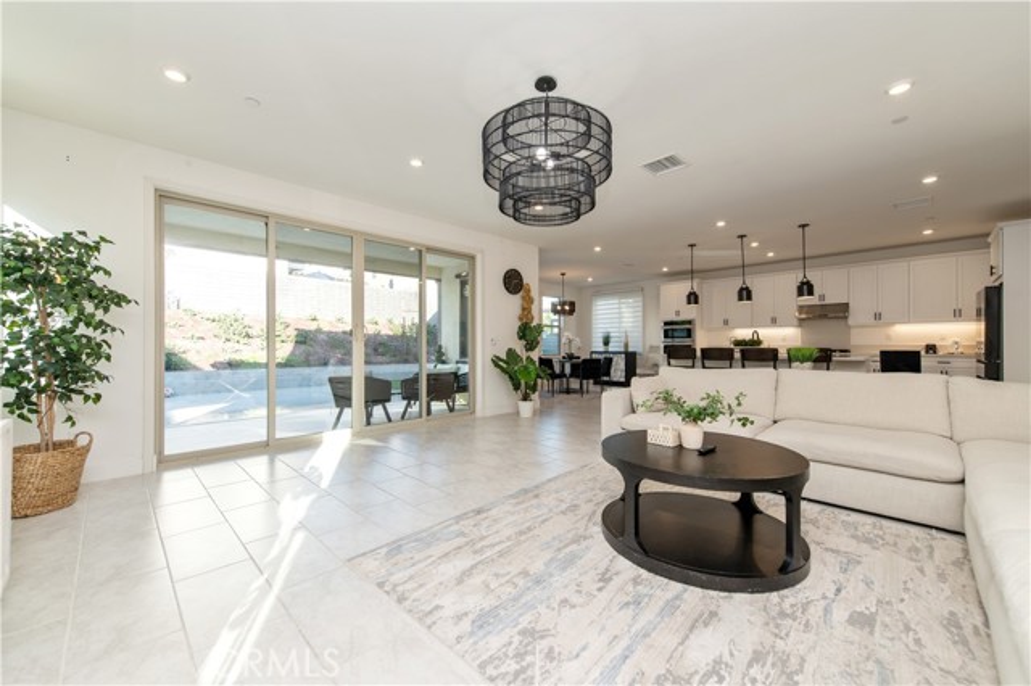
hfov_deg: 104.3
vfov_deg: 81.1
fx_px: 401
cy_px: 343
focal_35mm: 14
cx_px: 516
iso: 200
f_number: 5
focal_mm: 14
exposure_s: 1/100
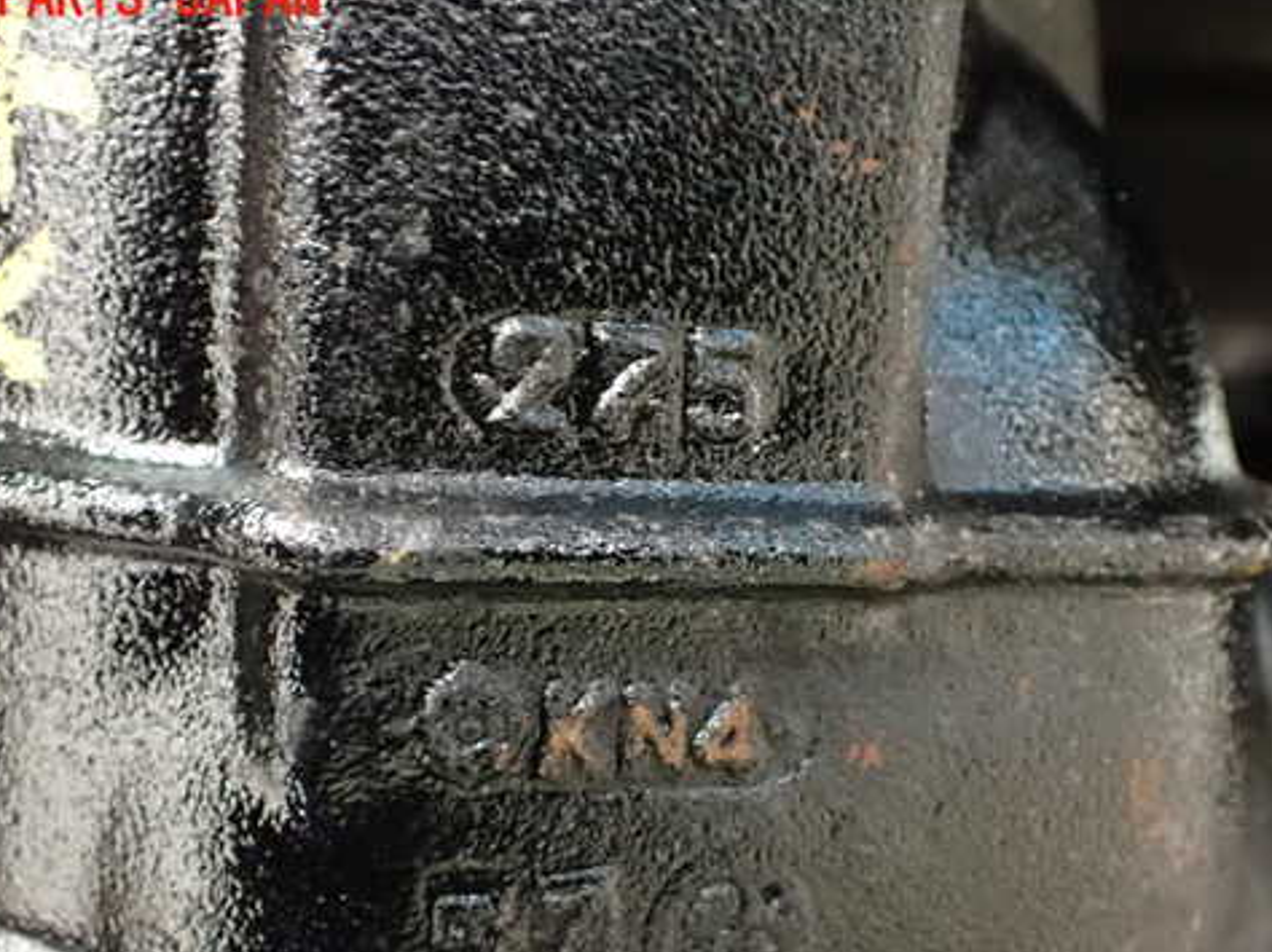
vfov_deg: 37.6
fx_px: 1396
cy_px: 569
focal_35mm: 38
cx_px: 639
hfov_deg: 49.0
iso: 1600
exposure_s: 1/15
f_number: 2.3
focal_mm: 5.4
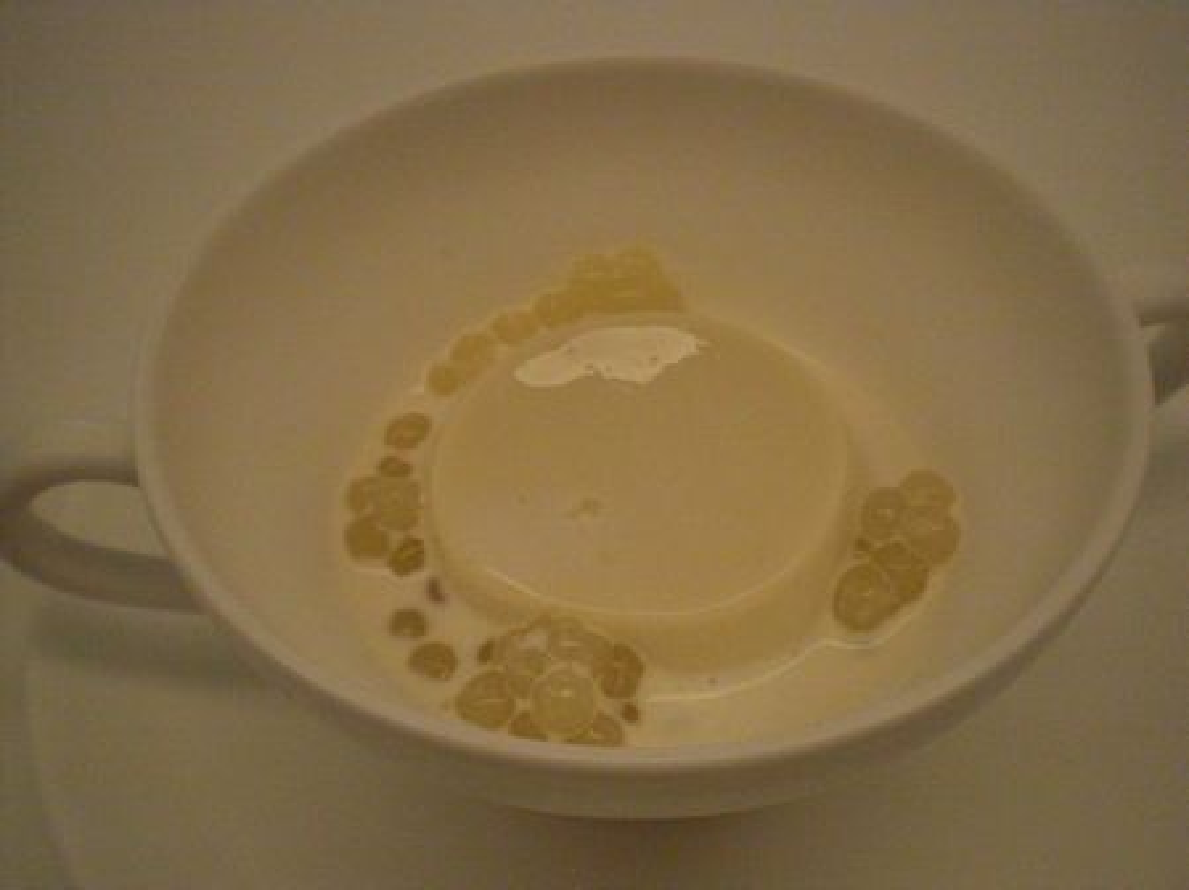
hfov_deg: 49.0
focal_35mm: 38
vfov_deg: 37.7
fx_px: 1304
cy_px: 445
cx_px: 594
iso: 800
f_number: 3.1
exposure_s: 1/125
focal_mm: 6.3
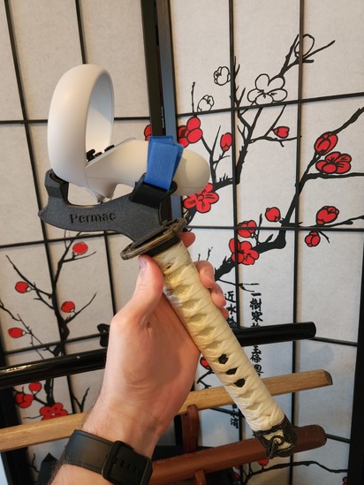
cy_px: 243
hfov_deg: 56.8
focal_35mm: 24
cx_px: 178
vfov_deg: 71.6
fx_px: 336
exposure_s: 1/60
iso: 640
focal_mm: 6.4
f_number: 1.8
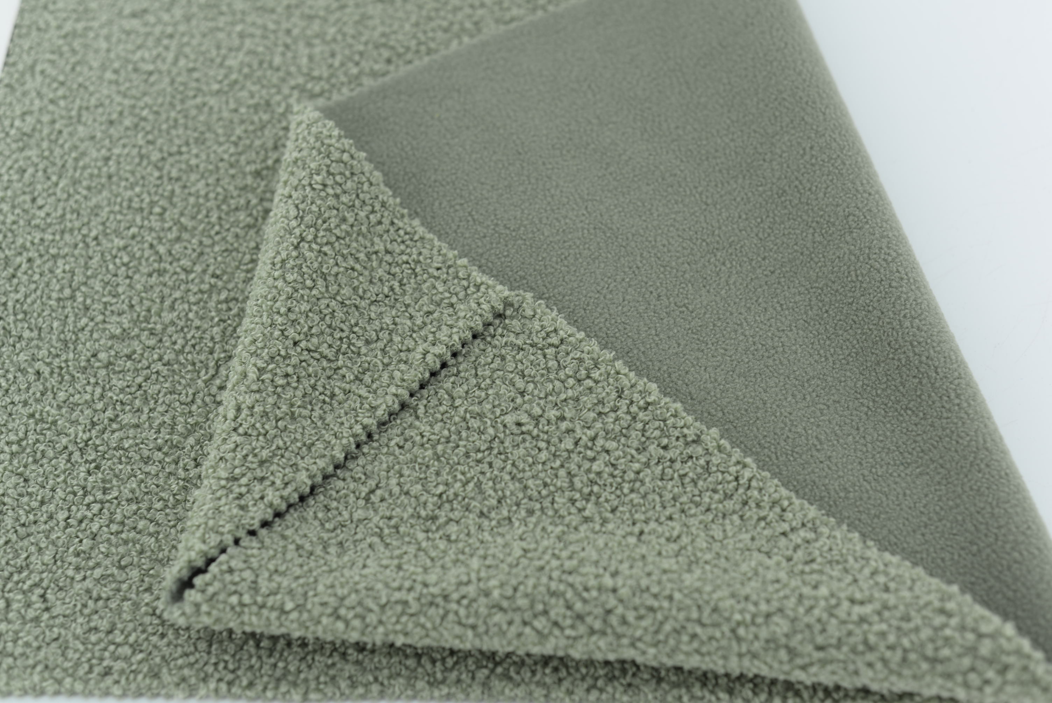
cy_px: 352
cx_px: 526
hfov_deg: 39.6
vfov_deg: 27.0
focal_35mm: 50
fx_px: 1462
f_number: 3.5
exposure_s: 1/125
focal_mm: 50
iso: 100
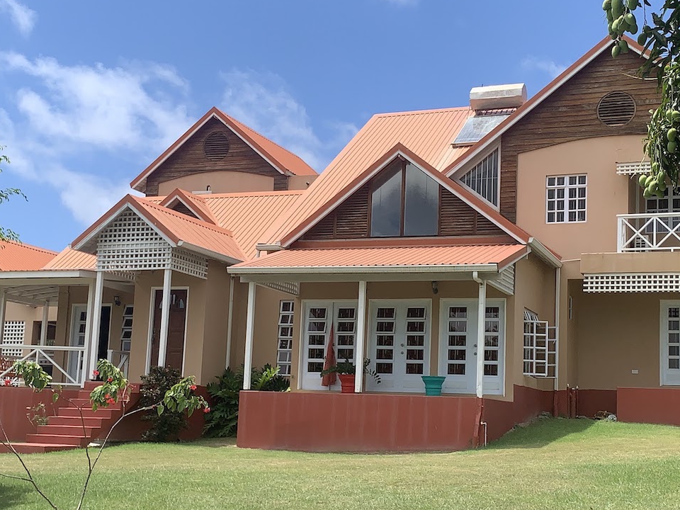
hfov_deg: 36.8
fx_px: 1021
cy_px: 285
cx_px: 375
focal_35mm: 52
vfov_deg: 28.0
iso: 25
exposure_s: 1/1880
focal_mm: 4.25
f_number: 1.8
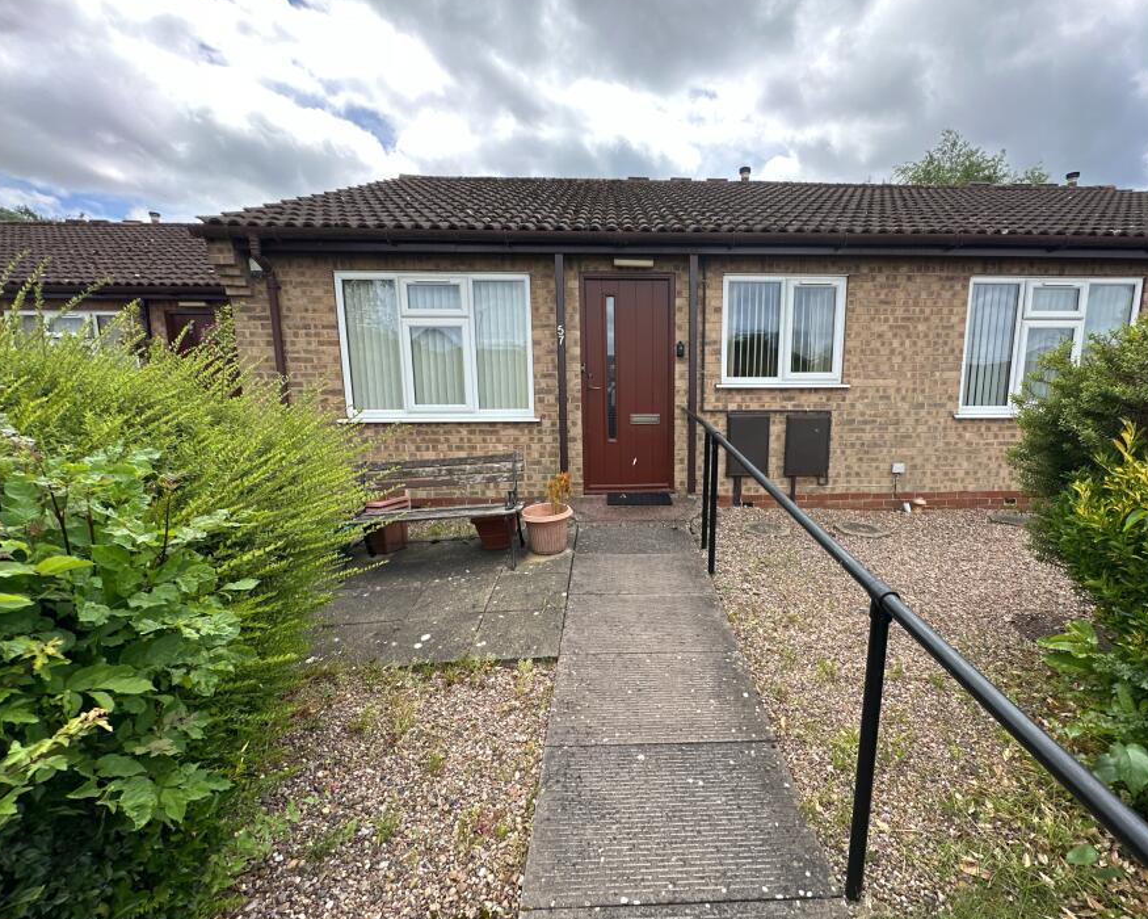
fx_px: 544
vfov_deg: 80.4
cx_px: 639
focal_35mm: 16
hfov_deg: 92.7
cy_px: 466
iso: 40
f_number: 2.2
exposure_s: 1/600
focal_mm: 2.22
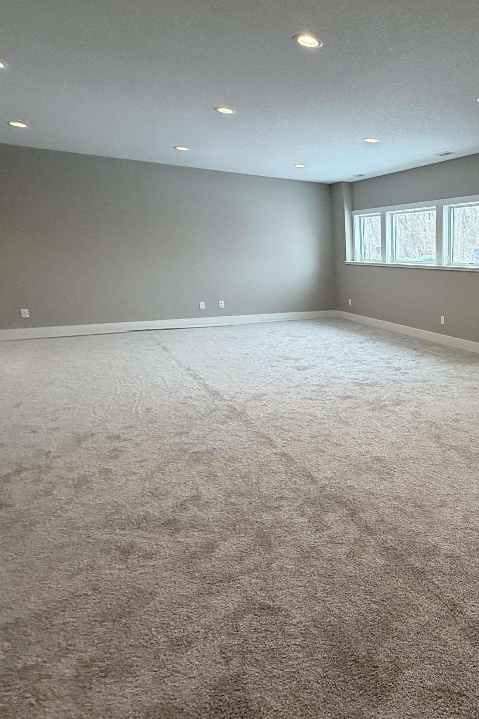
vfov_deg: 76.1
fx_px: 459
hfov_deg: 46.7
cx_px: 472
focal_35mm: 23
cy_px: 368
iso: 160
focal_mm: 2.22
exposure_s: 1/60
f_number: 2.2
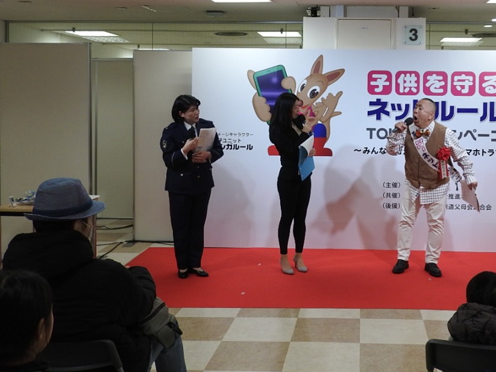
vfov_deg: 34.0
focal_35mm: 42
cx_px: 341
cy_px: 118
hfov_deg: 44.0
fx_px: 602
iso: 100
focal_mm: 4.3
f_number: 3.3
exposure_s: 1/50
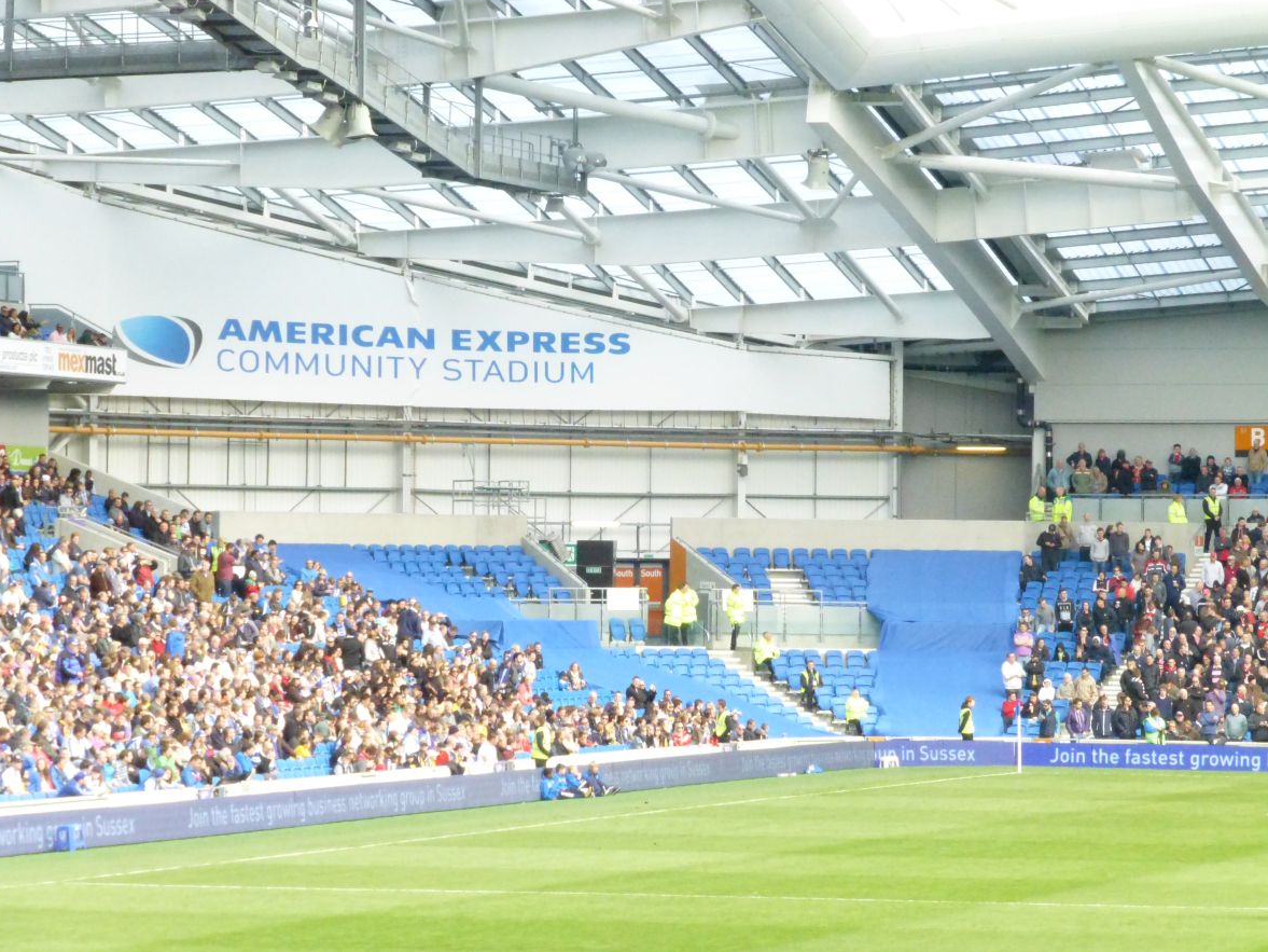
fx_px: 5752
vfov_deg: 9.5
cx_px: 639
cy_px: 469
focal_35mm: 157
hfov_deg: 12.6
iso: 1600
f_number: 6.3
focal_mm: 27.6
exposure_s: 1/2000
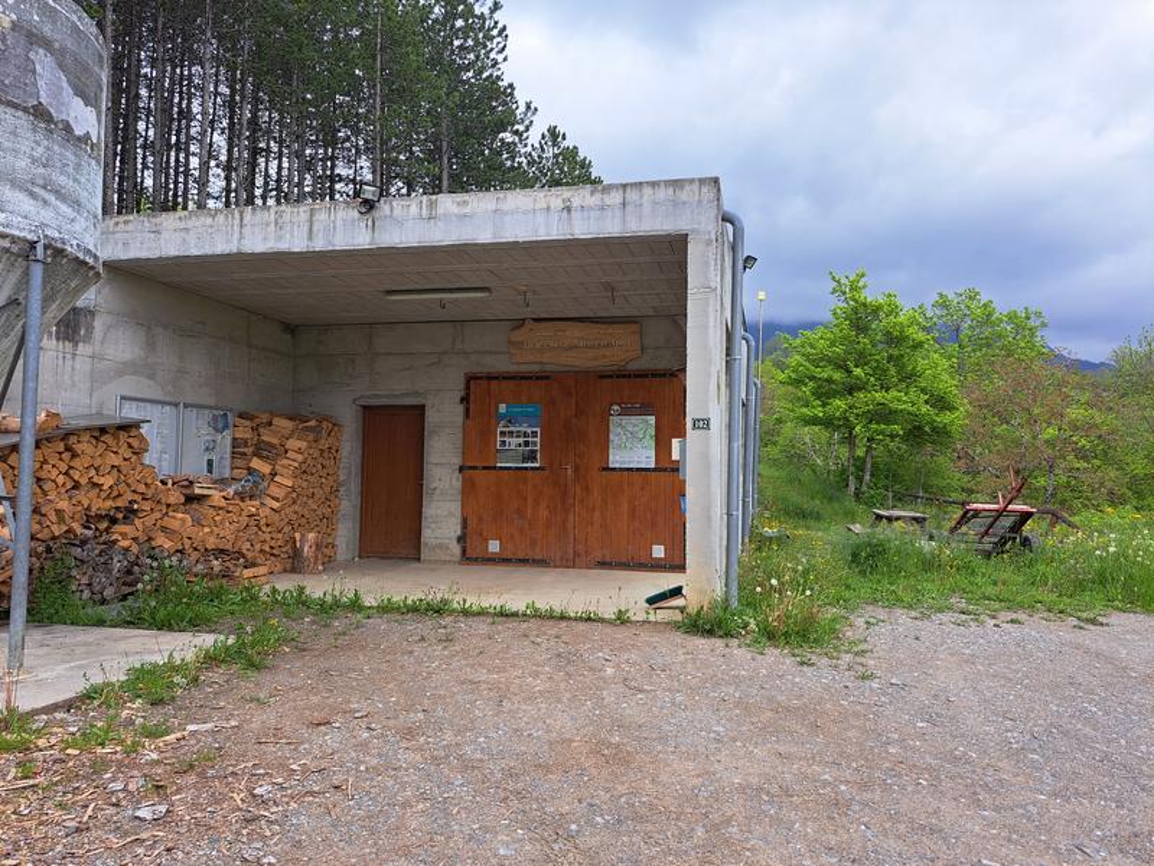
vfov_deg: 56.8
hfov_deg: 71.6
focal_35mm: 24
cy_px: 433
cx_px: 577
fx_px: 800
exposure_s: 1/528
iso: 50
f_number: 1.8
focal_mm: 5.23
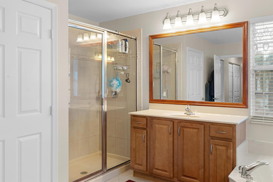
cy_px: 91
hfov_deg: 61.9
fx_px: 227
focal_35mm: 30
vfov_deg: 43.6
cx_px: 136
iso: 100
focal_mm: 20
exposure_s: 1/4
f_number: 8
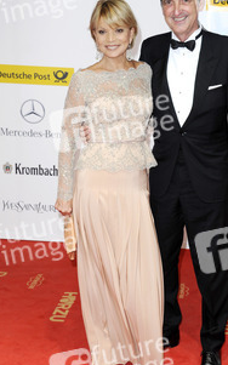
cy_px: 184
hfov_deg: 20.0
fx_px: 647
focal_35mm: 65
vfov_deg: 31.5
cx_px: 147
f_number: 6.3
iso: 1000
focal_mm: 48
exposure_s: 1/160
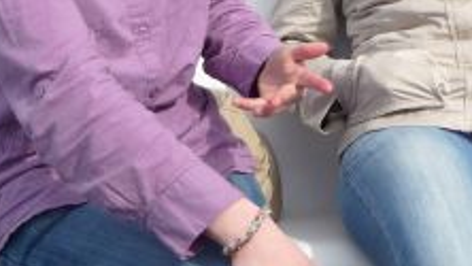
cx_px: 580
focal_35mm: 88
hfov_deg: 22.2
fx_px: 1102
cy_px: -4
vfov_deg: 13.6
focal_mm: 4.7
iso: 100
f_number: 3.3
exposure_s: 1/800
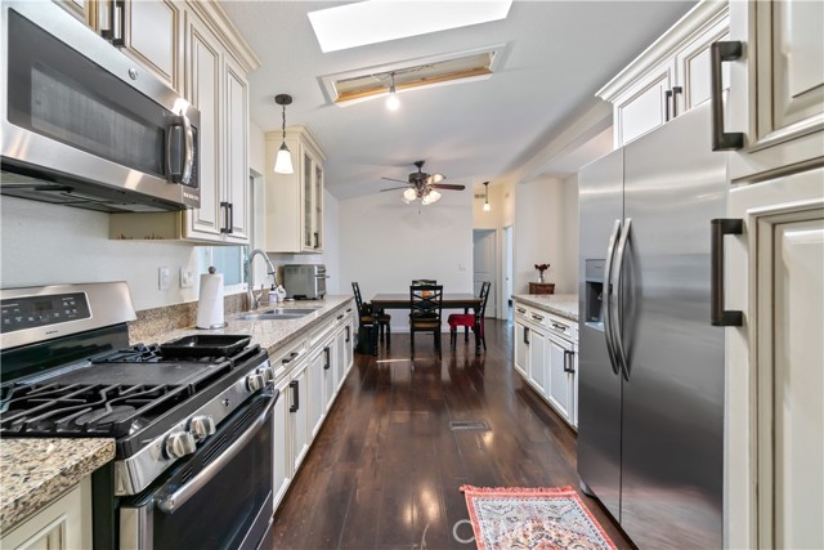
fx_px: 343
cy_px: 275
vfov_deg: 77.4
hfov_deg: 100.4
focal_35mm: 15
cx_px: 412
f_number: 5.6
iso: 200
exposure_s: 1/30
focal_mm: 10
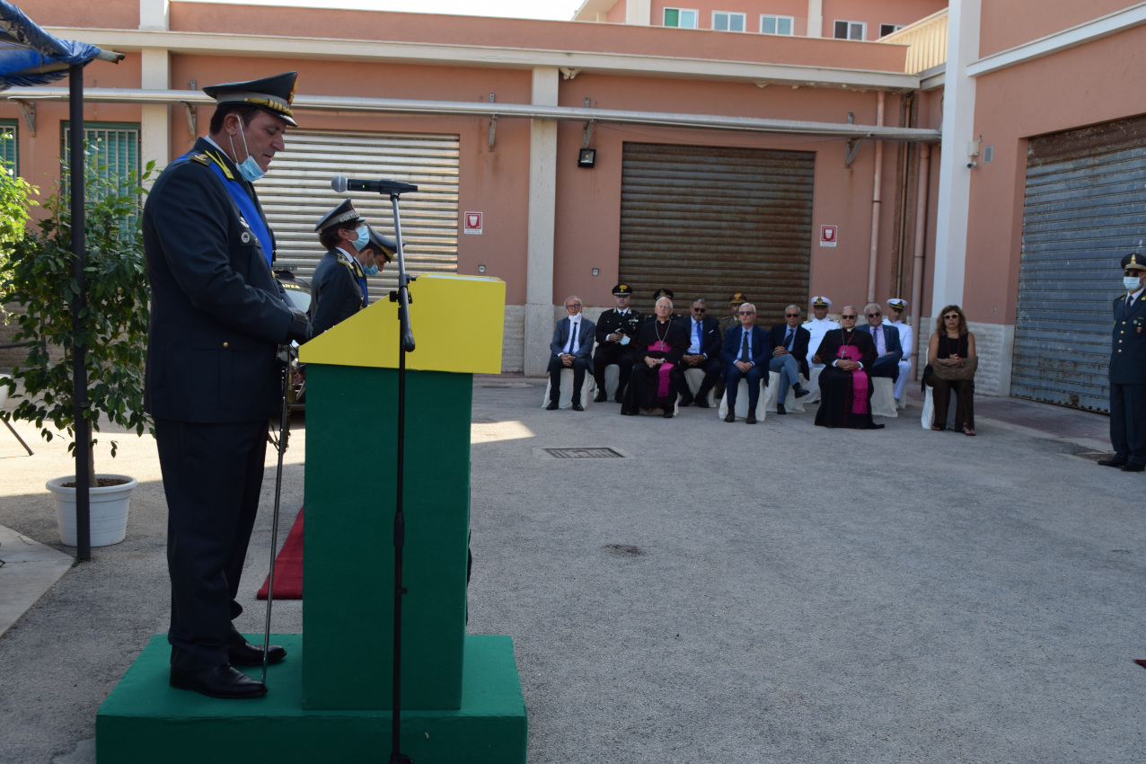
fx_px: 1146
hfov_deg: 53.1
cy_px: 382
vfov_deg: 36.9
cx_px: 573
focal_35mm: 36
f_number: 8
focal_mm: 24
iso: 400
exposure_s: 1/250
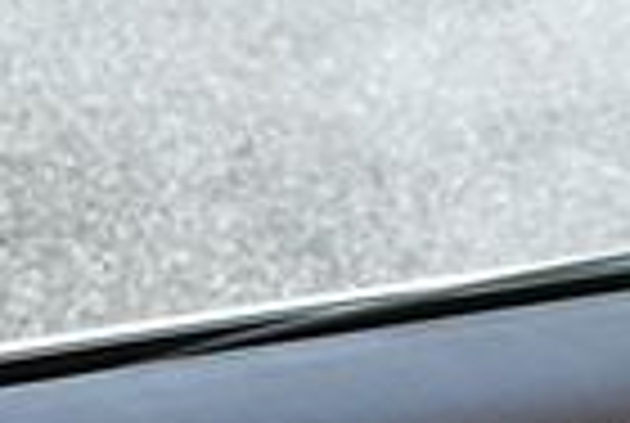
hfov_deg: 12.0
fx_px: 2876
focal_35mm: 164
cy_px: 770
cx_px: 932
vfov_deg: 8.1
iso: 400
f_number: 4
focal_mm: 18
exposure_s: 1/250
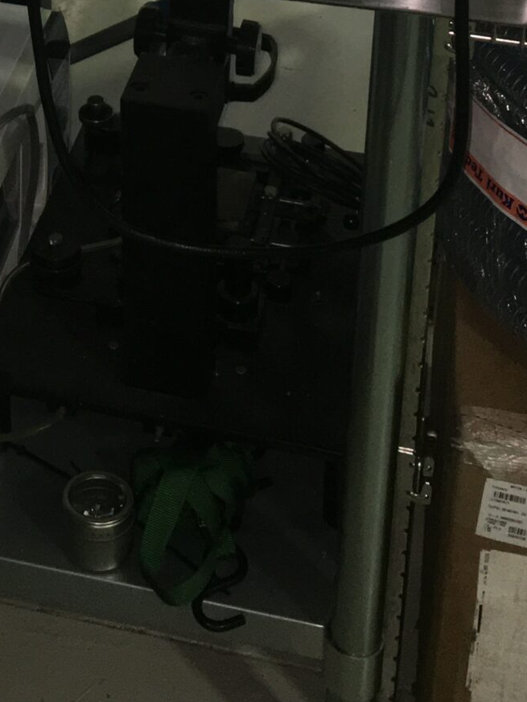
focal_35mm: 85
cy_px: -248
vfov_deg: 20.7
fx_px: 1725
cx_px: -20
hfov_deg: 16.9
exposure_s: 1/30
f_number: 2.2
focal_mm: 4.15
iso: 64
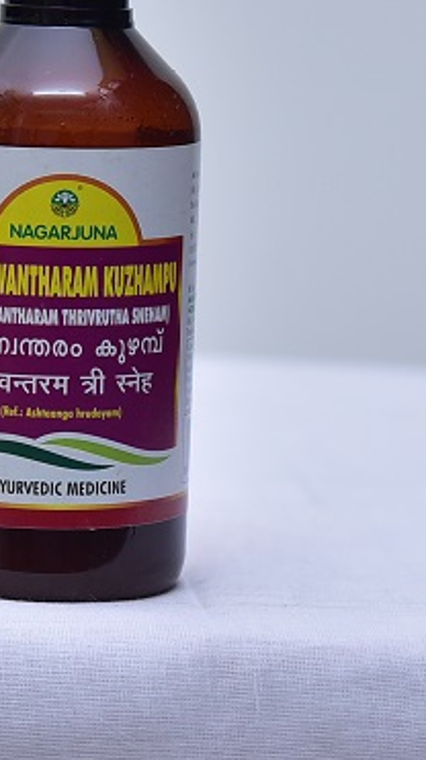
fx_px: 2094
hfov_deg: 11.6
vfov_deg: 20.5
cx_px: 70
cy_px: 305
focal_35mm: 104
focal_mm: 70
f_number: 4.5
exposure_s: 1/160
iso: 1250
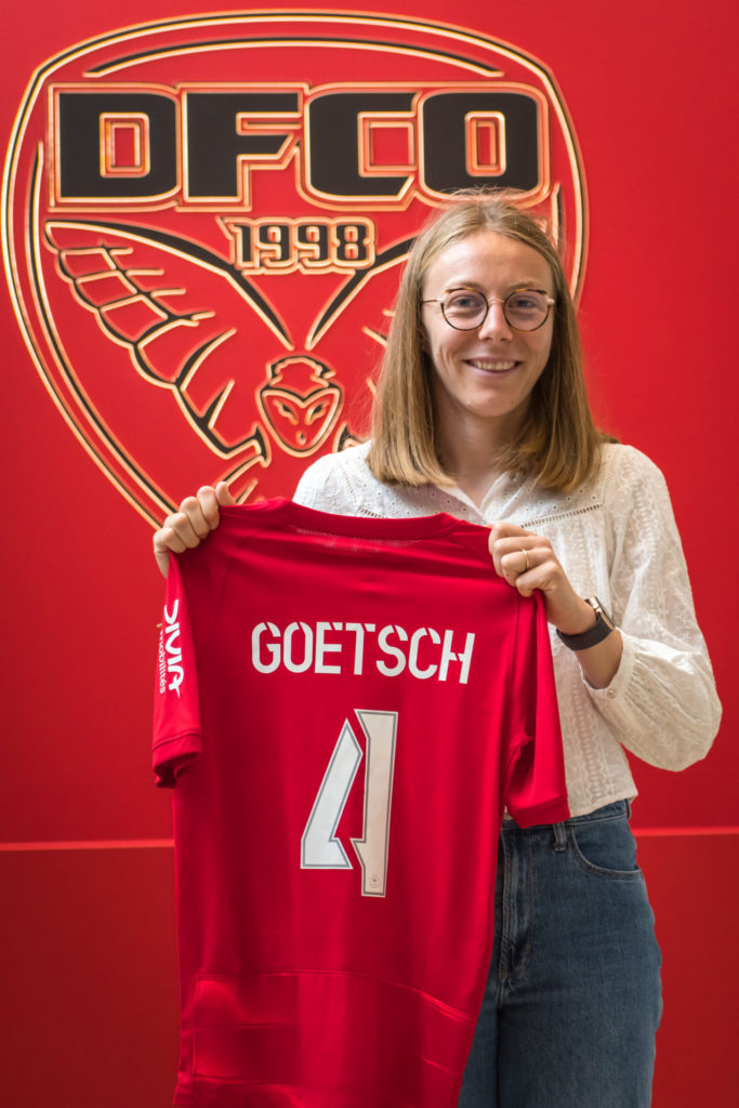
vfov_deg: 19.5
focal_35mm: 105
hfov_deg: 13.0
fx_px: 3232
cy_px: 554
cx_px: 370
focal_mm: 70
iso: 1600
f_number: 5
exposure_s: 1/400
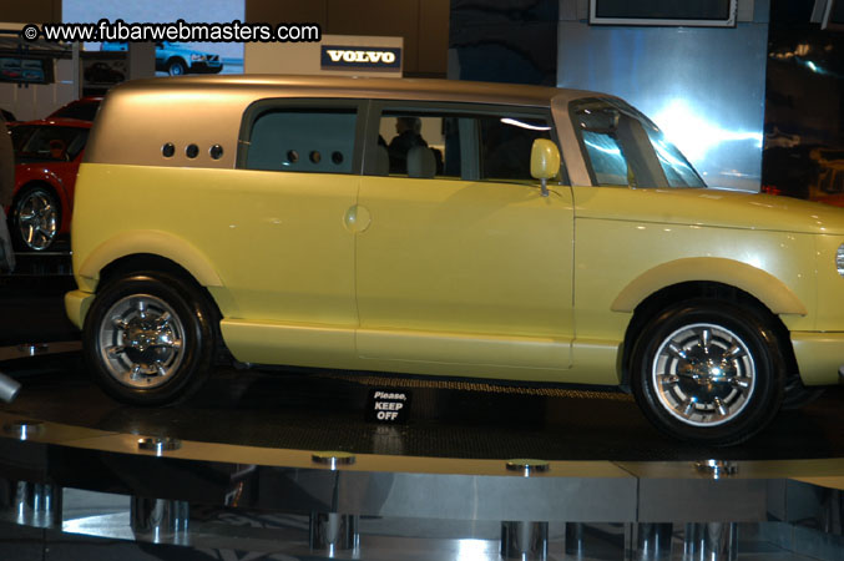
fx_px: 2178
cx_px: 422
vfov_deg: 14.7
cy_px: 280
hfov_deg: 21.9
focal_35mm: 93
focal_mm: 62
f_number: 5
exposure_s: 1/60
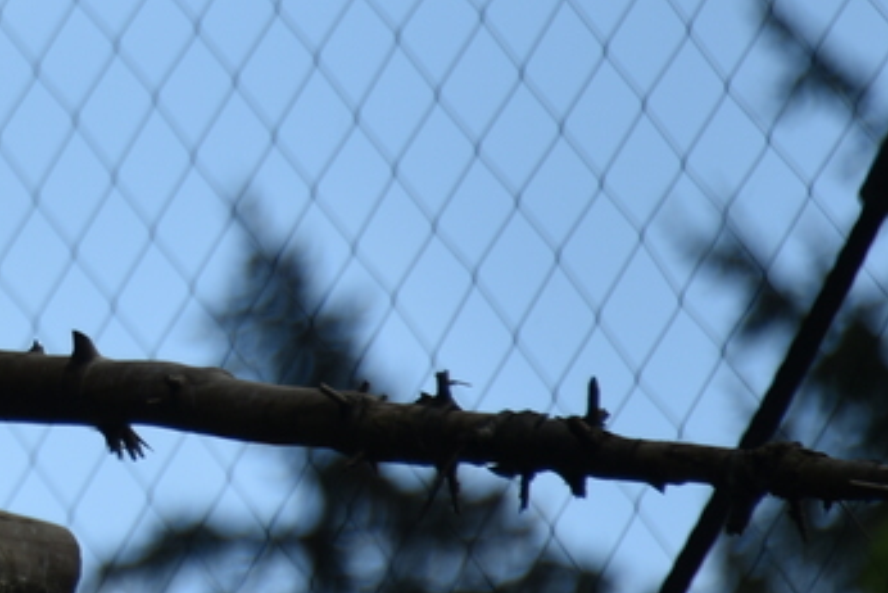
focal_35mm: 1111
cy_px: -77
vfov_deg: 1.2
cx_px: -431
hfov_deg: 1.9
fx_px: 27415
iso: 160
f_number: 5.6
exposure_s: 1/640
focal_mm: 300
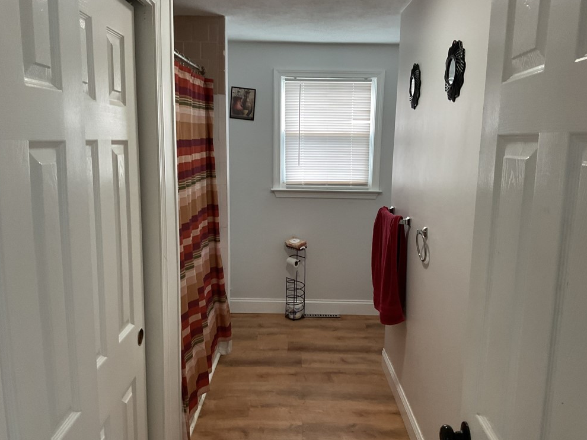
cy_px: 225
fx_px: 509
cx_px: 300
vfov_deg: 46.8
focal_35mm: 30
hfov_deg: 60.0
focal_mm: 3
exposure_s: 1/50
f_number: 1.8
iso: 100
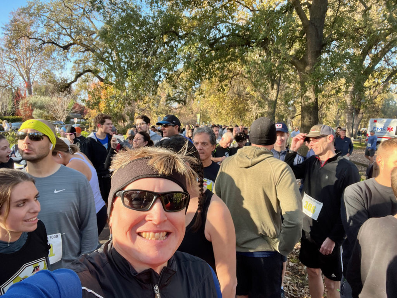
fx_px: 264
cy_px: 149
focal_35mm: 23
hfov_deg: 73.9
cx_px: 198
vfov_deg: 58.9
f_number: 2.2
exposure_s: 1/121
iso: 25
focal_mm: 2.71
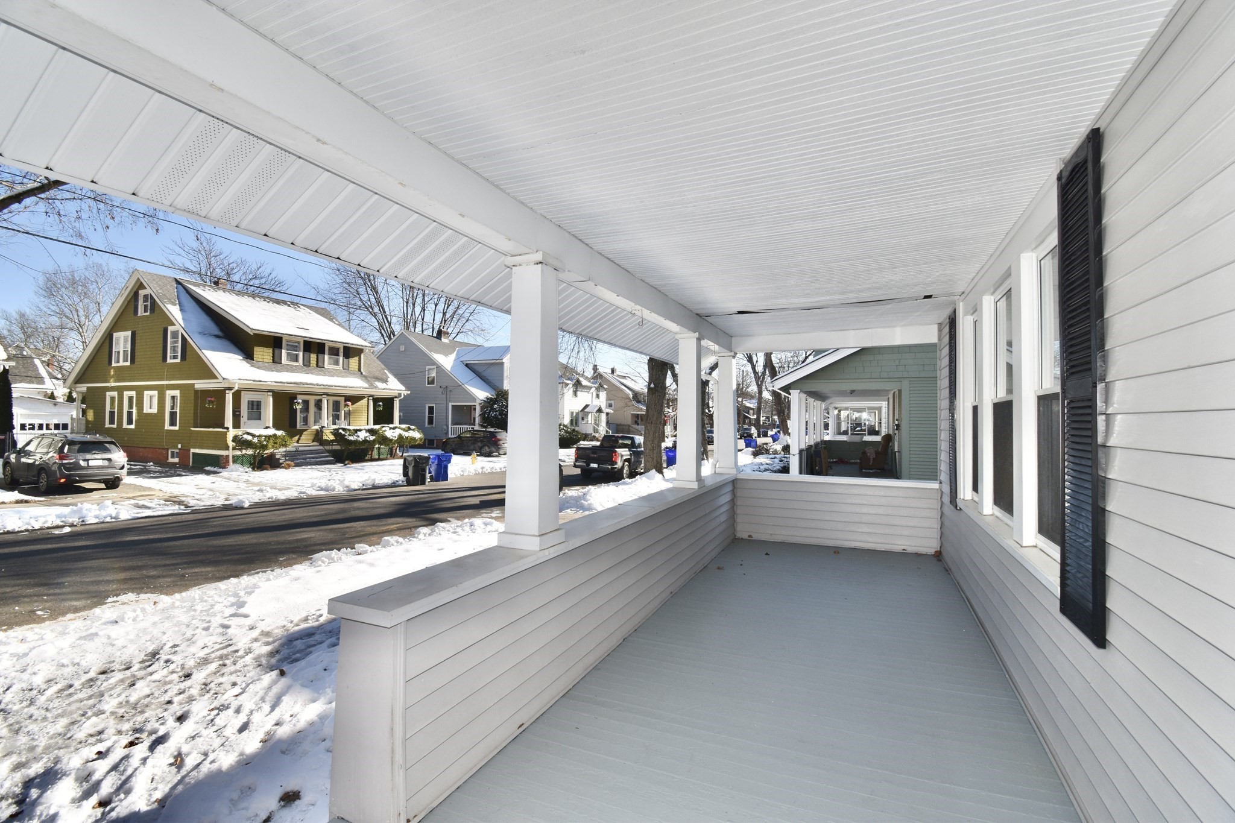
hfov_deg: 100.4
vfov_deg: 77.3
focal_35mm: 15
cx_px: 618
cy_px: 412
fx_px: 515
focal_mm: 10
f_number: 10
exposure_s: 1/200
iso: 100
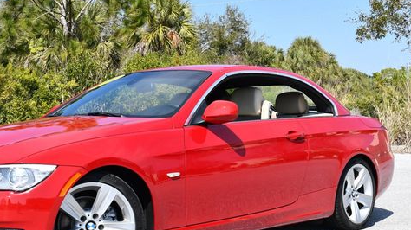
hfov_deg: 30.8
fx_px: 741
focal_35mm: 68
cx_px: 137
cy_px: 117
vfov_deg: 17.7
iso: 110
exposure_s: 1/250
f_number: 8
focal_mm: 24
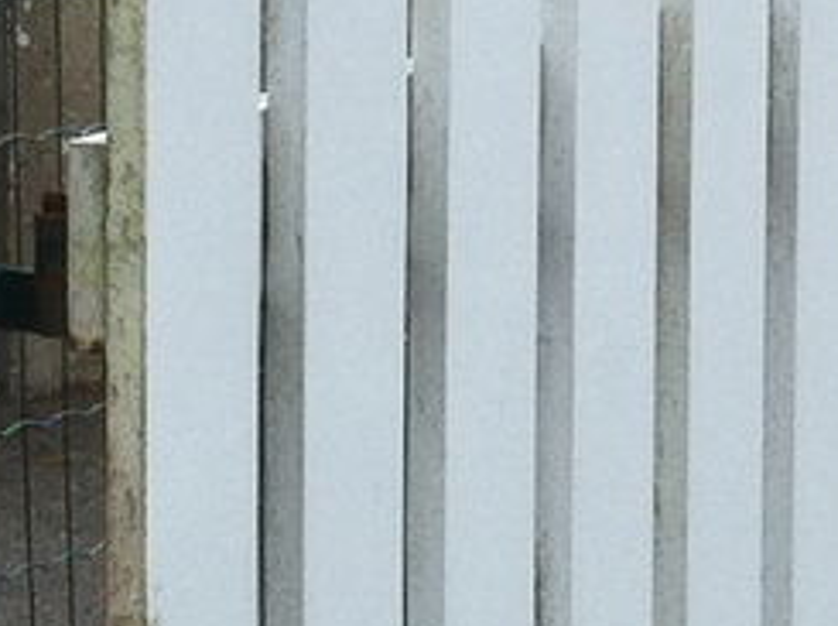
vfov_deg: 6.5
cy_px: 91
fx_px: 5536
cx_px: 718
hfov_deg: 8.6
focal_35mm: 229
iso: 80
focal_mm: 3.85
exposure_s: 1/628
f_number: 2.8
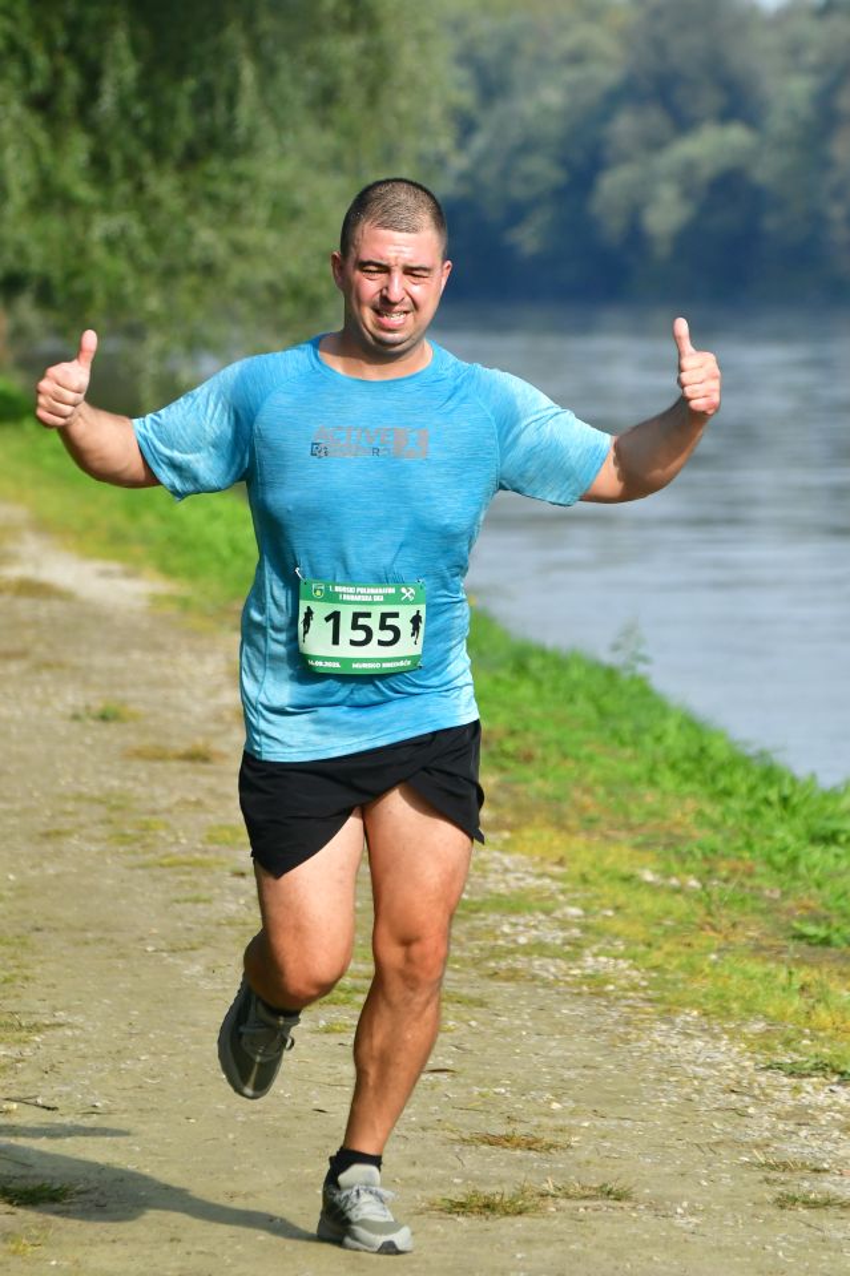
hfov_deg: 7.3
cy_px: 638
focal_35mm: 187
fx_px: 6630
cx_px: 425
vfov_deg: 11.0
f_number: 4.8
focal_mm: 125
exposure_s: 1/5000
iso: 800
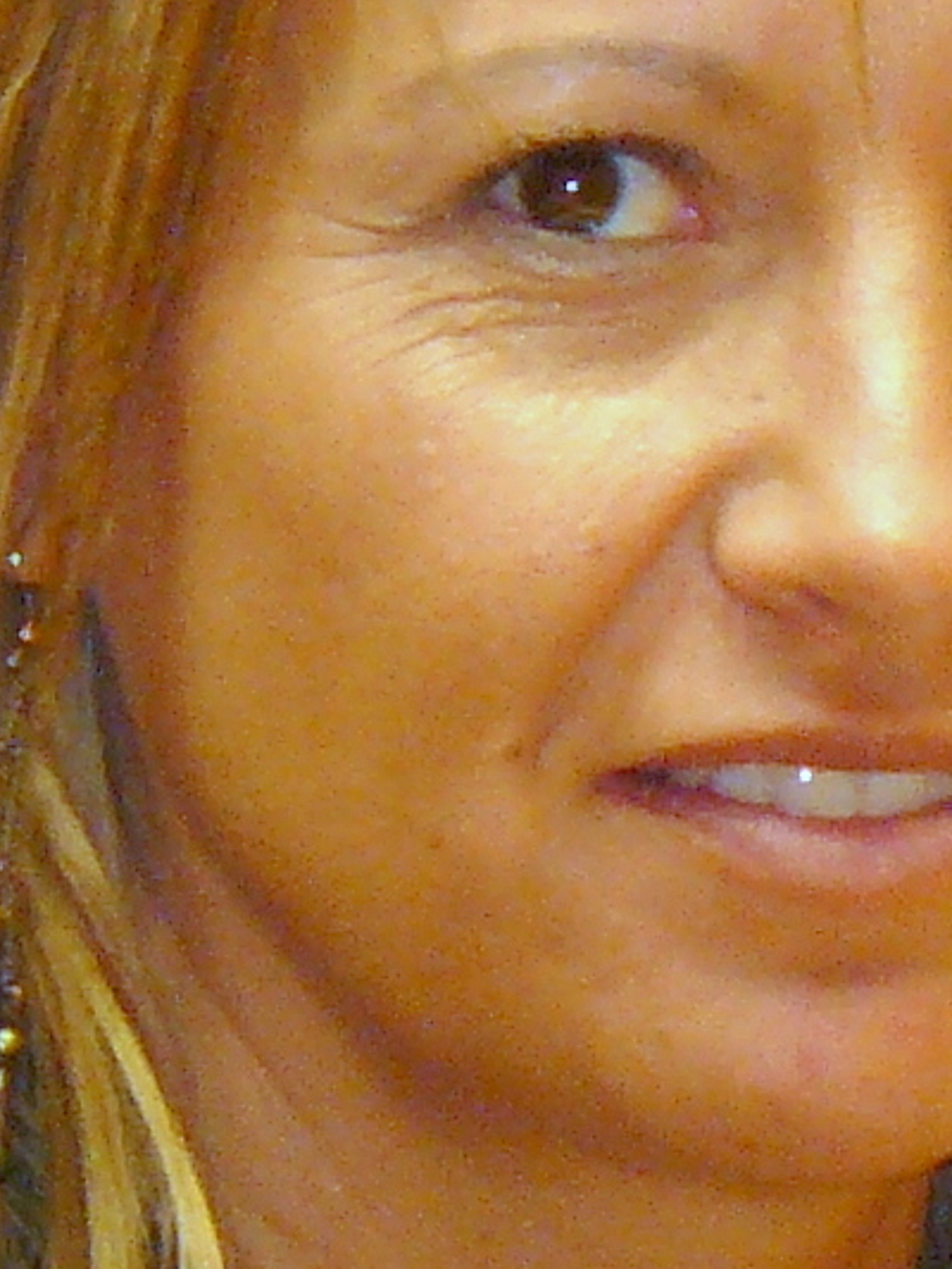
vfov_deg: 2.3
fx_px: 31120
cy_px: 1014
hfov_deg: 1.8
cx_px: 497
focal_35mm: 849
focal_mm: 35.9
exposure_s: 1/13
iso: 160
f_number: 3.3
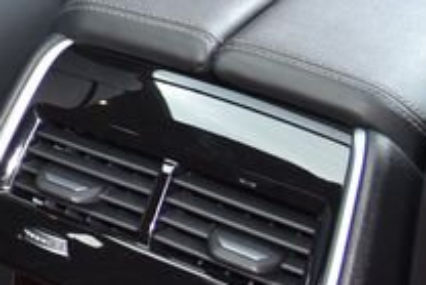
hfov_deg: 14.6
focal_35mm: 118
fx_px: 1397
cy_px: -217
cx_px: -399
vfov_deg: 10.9
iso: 500
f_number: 4.5
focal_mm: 24
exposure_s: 1/60
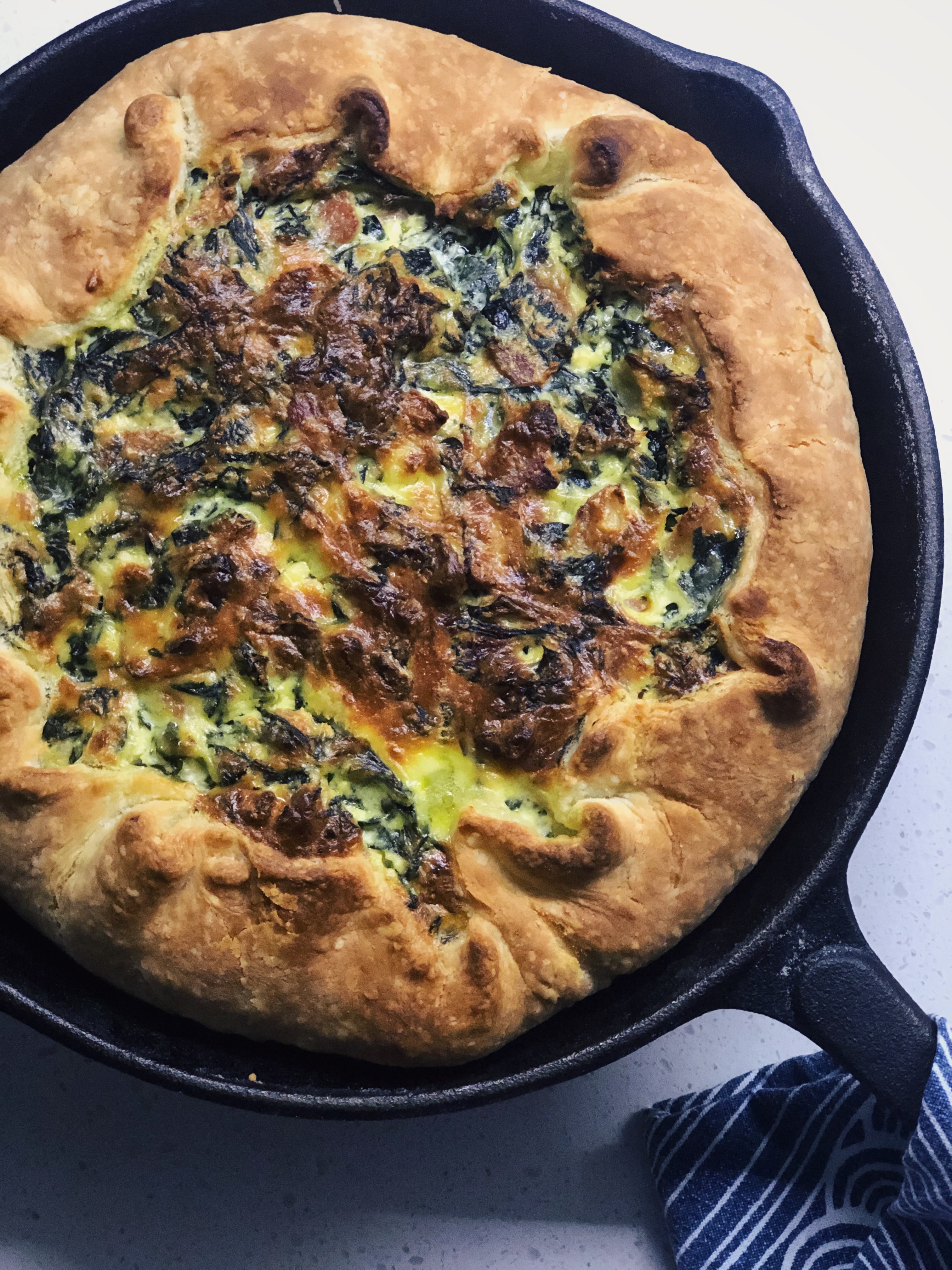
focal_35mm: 57
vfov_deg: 33.8
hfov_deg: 25.7
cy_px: 635
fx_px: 2090
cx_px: 476
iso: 500
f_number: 2.8
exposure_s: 1/30
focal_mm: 6.6
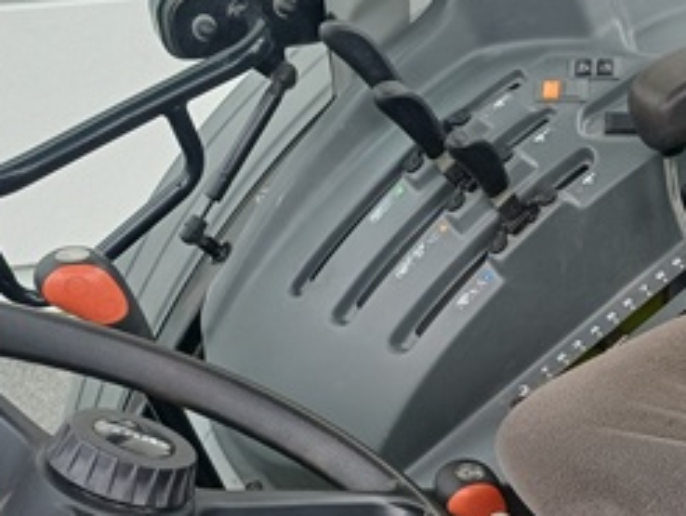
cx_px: 538
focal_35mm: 65
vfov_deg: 22.3
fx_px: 1289
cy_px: 427
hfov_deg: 29.2
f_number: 1.8
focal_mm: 4.65
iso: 160
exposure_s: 1/50
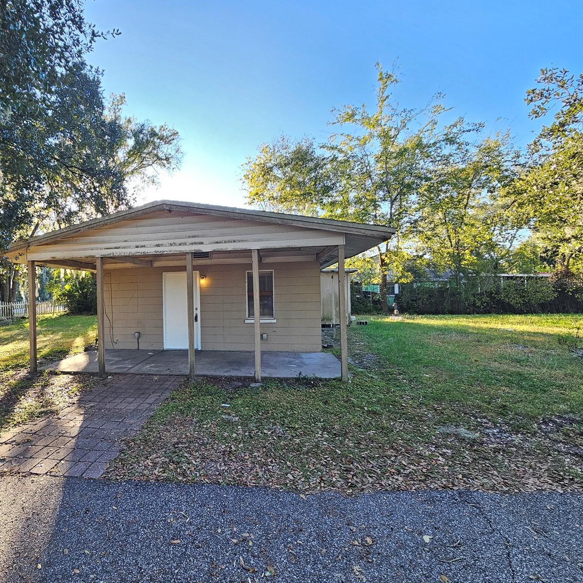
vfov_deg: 87.4
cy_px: 283
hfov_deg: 85.0
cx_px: 205
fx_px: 305
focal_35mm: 16
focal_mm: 2.2
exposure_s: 1/120
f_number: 2.2
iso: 64
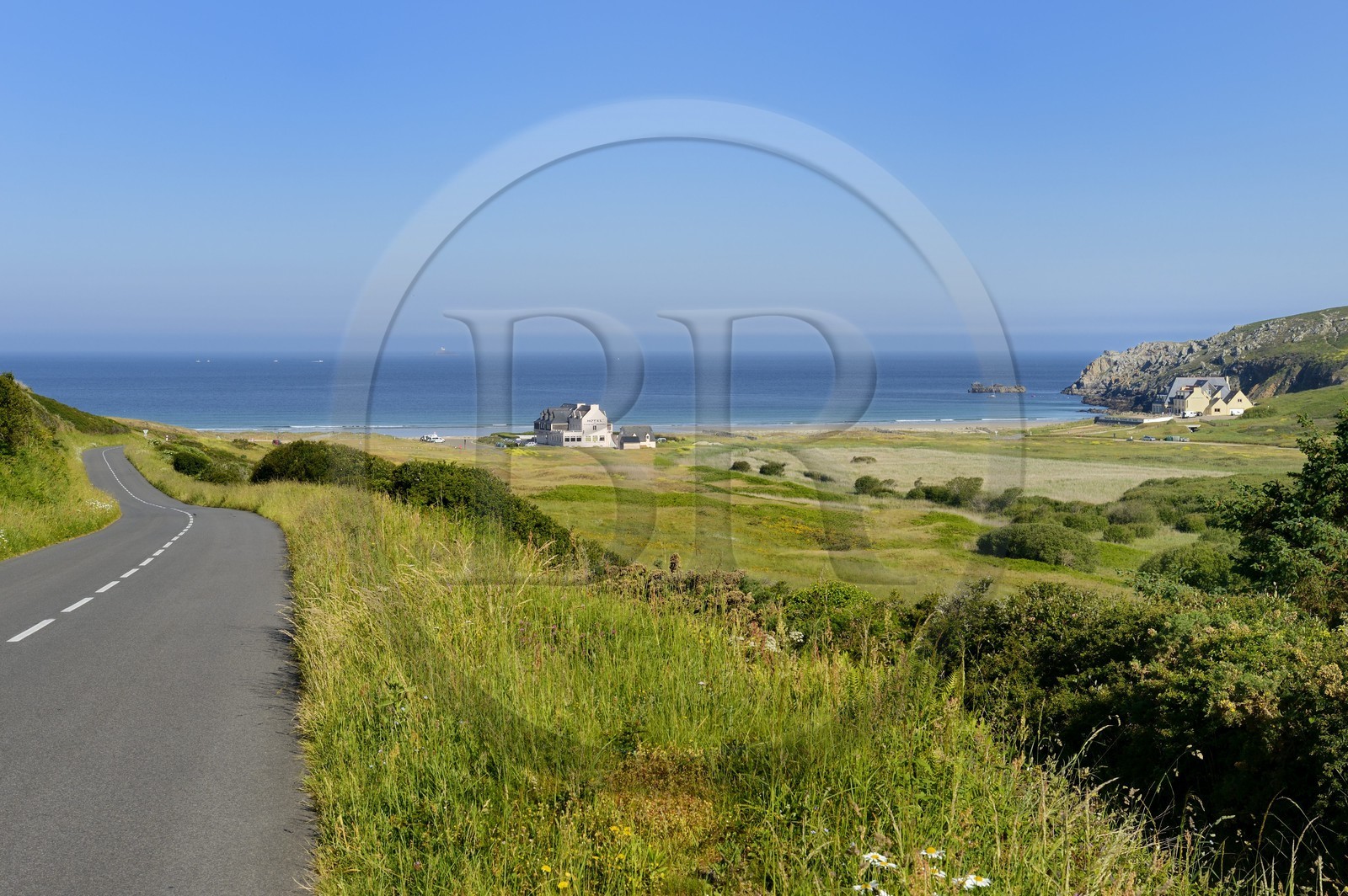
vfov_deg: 24.6
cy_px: 448
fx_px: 2058
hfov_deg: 36.3
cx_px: 674
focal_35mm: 55
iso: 200
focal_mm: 55
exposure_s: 1/200
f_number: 13
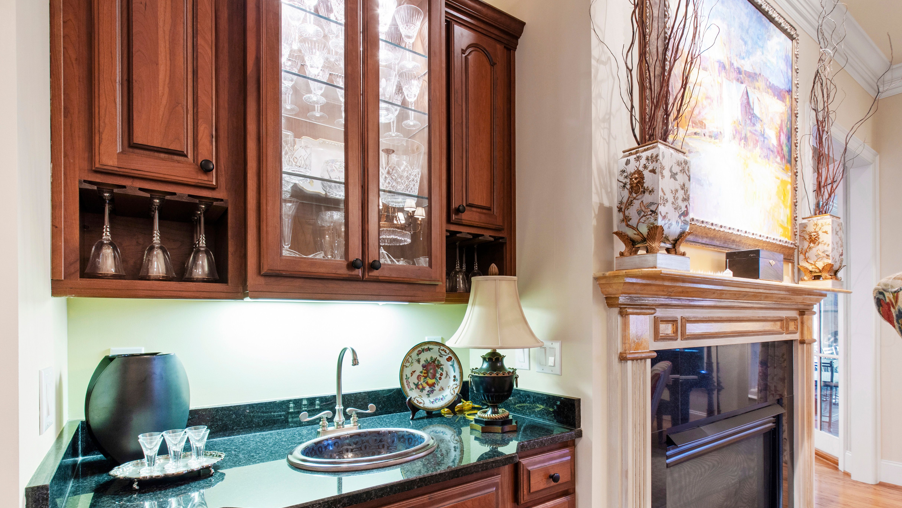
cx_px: 466
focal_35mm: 18
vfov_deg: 60.3
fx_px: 431
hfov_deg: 92.6
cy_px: 313
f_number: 8
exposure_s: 2
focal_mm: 10
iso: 100
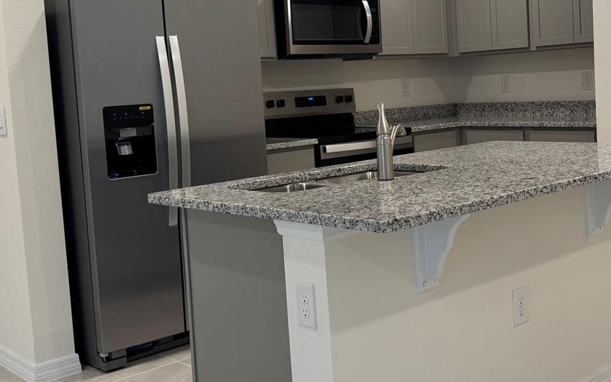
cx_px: 425
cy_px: 134
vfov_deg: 26.7
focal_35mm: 48
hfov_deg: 41.1
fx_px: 799
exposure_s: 1/60
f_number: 1.78
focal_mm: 6.76
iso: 125
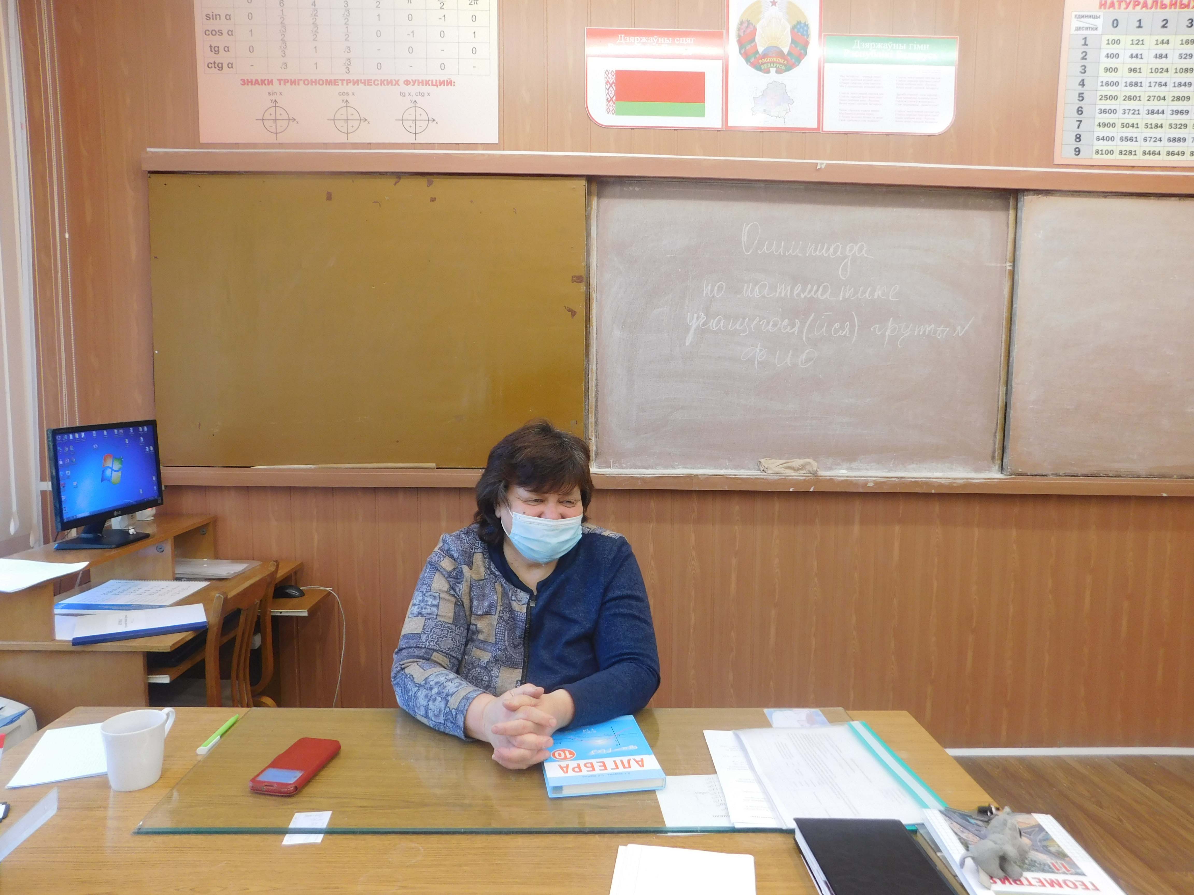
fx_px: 793
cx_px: 597
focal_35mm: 23
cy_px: 448
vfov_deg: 58.9
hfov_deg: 73.9
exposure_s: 1/30
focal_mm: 4
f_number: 3
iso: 125
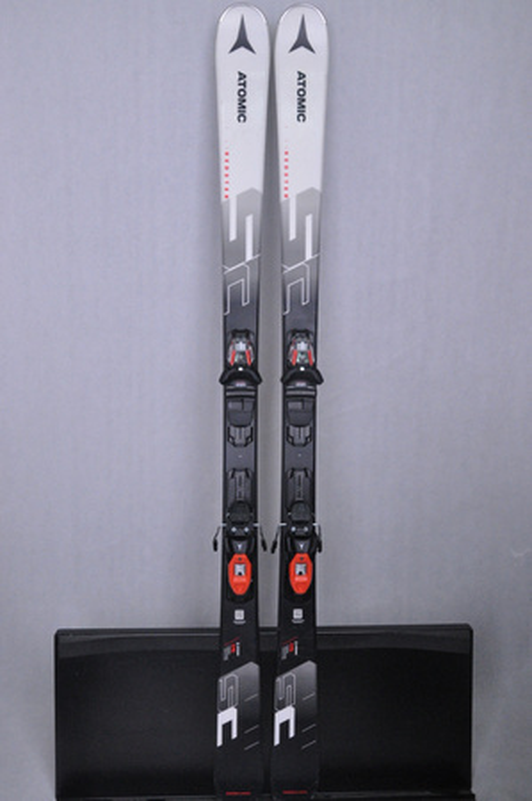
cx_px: 266
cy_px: 400
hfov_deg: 41.6
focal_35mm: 32
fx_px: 700
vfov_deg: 59.5
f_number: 9.5
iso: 3200
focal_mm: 21
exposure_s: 1/125
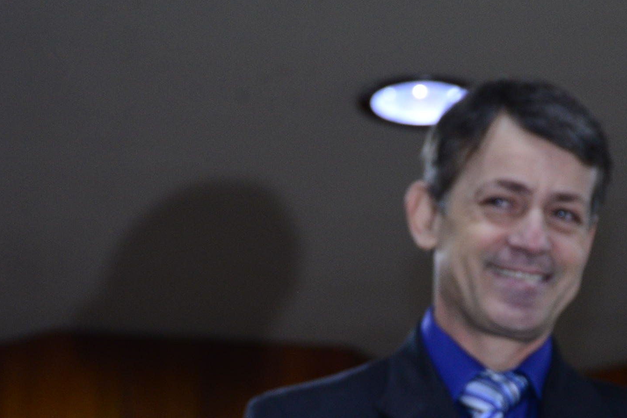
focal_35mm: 253
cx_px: 455
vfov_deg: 5.4
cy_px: 399
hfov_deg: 8.1
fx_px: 4407
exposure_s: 1/60
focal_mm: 120
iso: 2500
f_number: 5.6
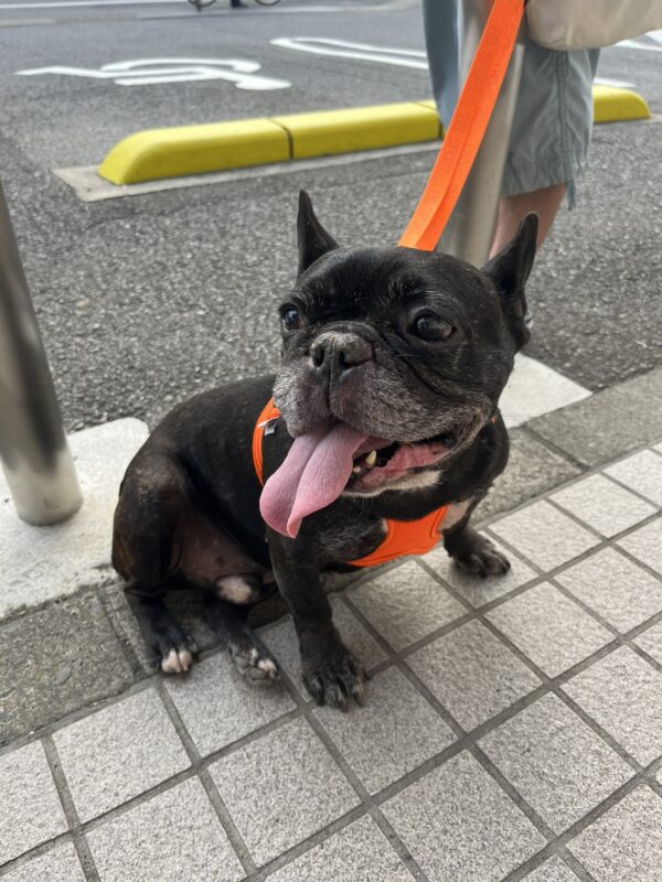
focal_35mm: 26
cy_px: 441
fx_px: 663
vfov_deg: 67.3
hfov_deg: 53.1
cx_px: 331
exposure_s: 1/154
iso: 50
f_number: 1.6
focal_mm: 5.1
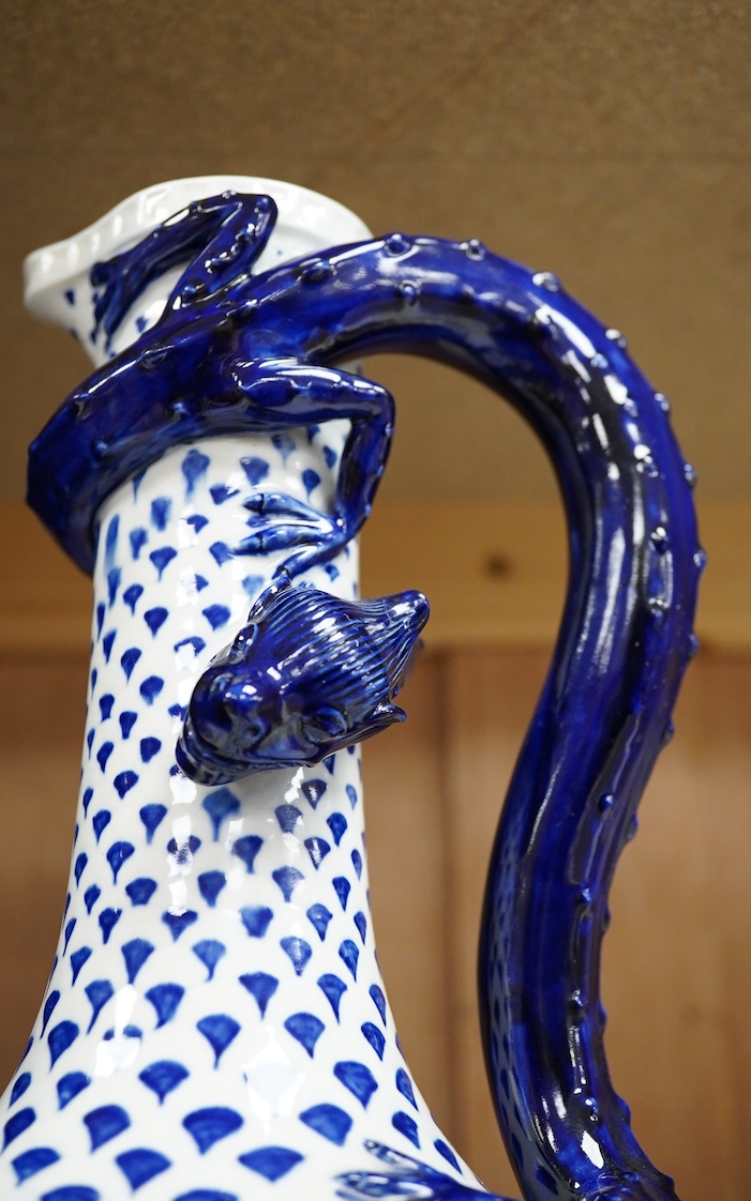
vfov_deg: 43.5
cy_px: 600
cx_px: 366
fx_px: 1507
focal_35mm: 46
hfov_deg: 28.0
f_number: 7.1
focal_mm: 30
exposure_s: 1/160
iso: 2500
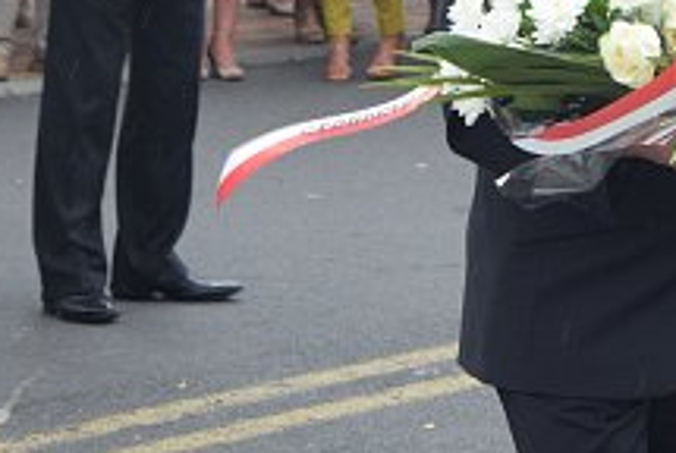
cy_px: -140
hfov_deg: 8.6
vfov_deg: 5.9
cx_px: 962
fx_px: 4400
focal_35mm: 234
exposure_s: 1/200
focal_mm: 42
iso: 400
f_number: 7.1
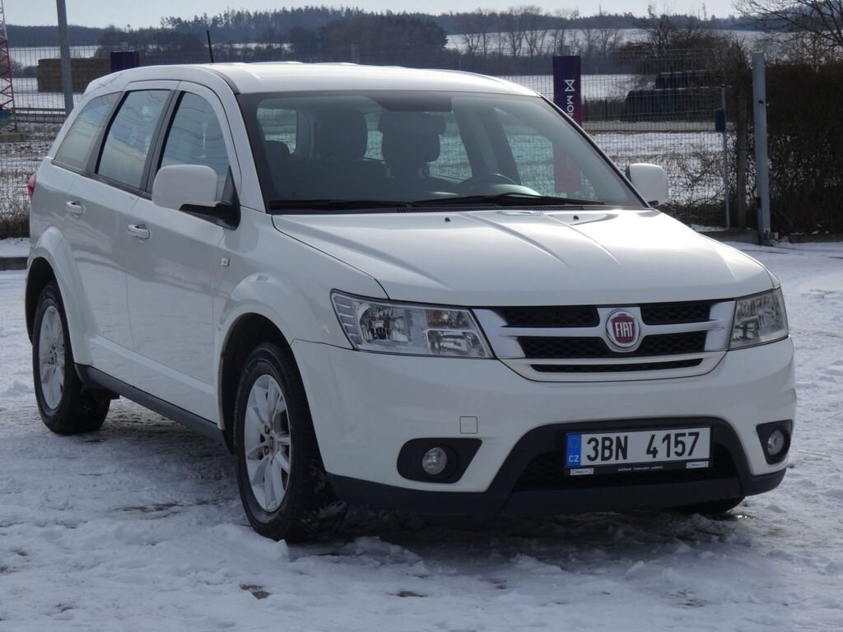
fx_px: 2265
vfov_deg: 15.9
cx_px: 422
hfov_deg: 21.1
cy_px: 316
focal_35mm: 93
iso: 80
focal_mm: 16.6
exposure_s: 1/400
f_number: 5.6
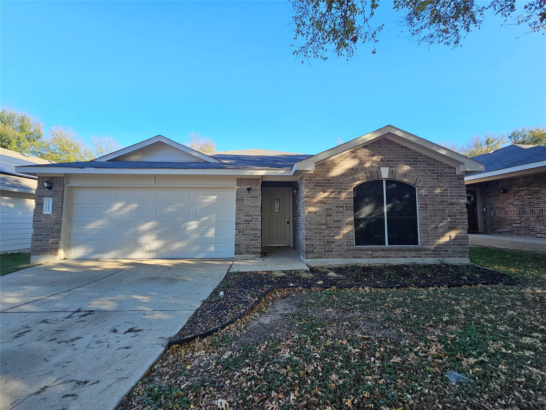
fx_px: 205
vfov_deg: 89.9
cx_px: 273
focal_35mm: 13
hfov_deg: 106.2
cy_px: 205
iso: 50
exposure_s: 1/476
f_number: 2.2
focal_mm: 2.2
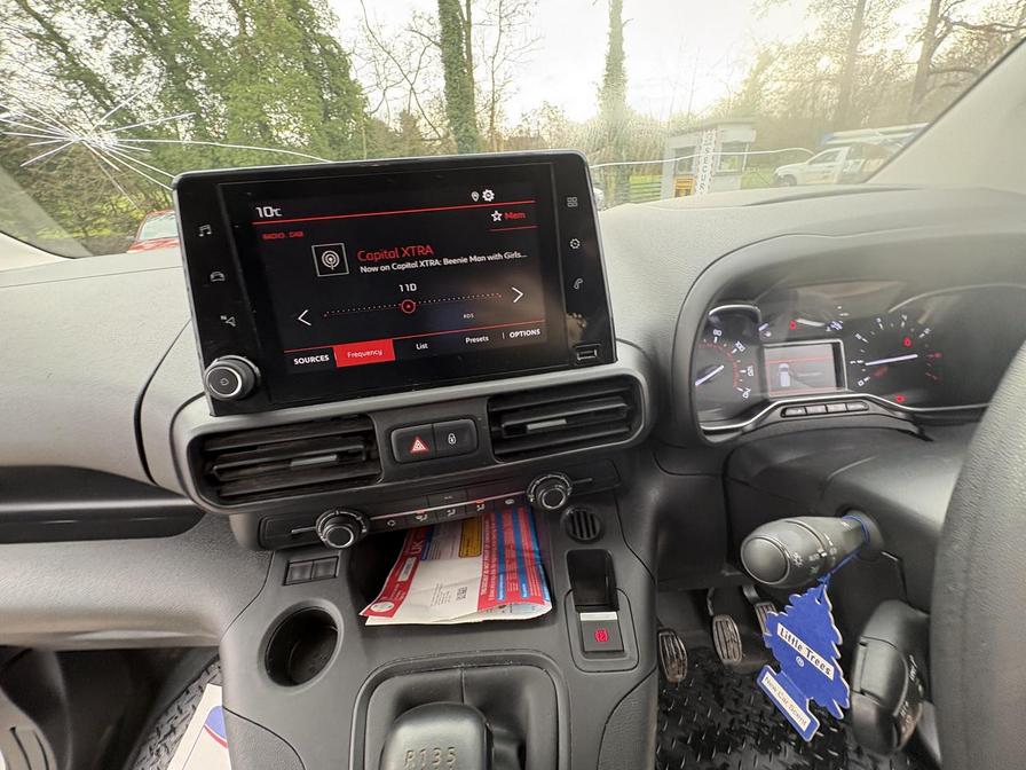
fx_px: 415
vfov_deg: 85.7
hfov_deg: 102.1
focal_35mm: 14
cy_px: 385
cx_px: 513
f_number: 2.2
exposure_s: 1/74
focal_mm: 2.22
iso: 200
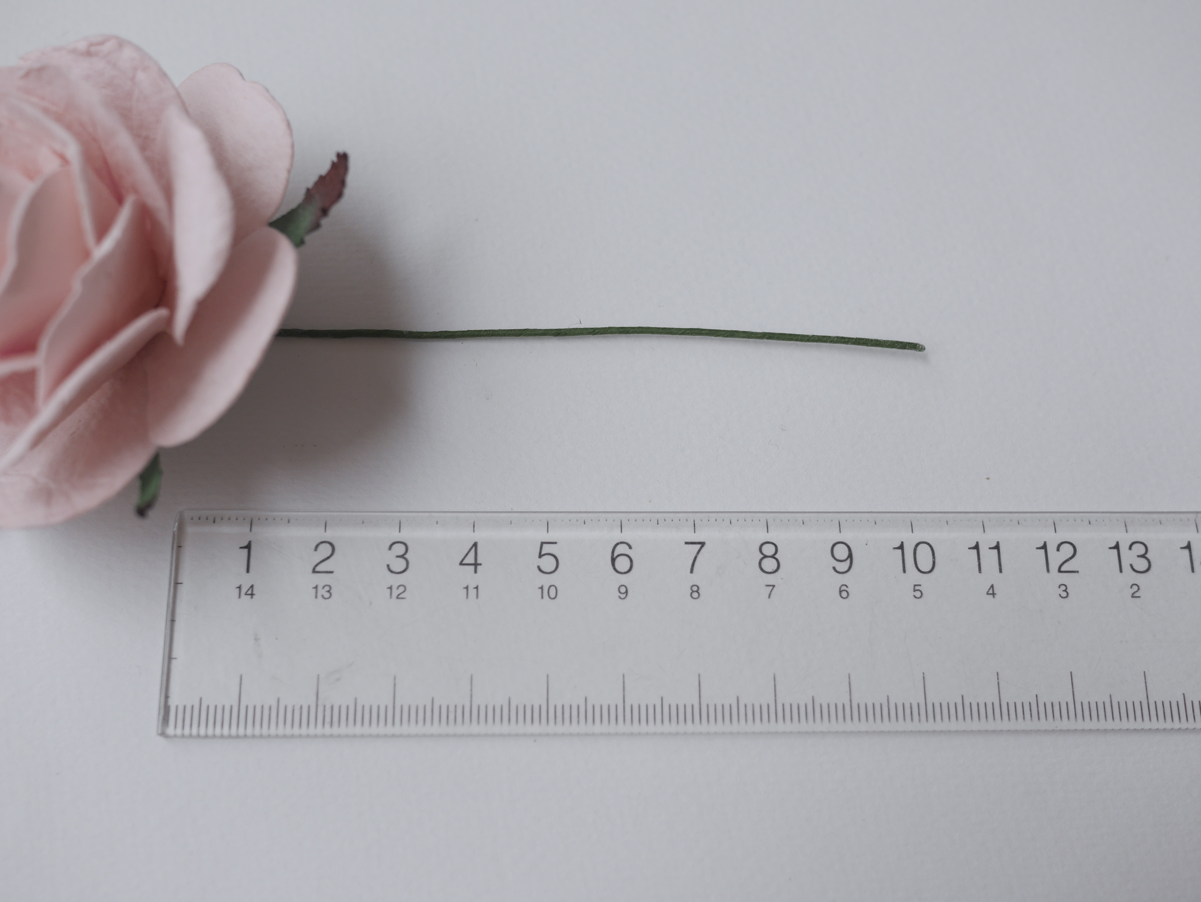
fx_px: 1388
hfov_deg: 46.8
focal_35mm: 40
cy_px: 451
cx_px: 600
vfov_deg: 36.0
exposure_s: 1/400
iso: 200
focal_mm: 20
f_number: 3.2
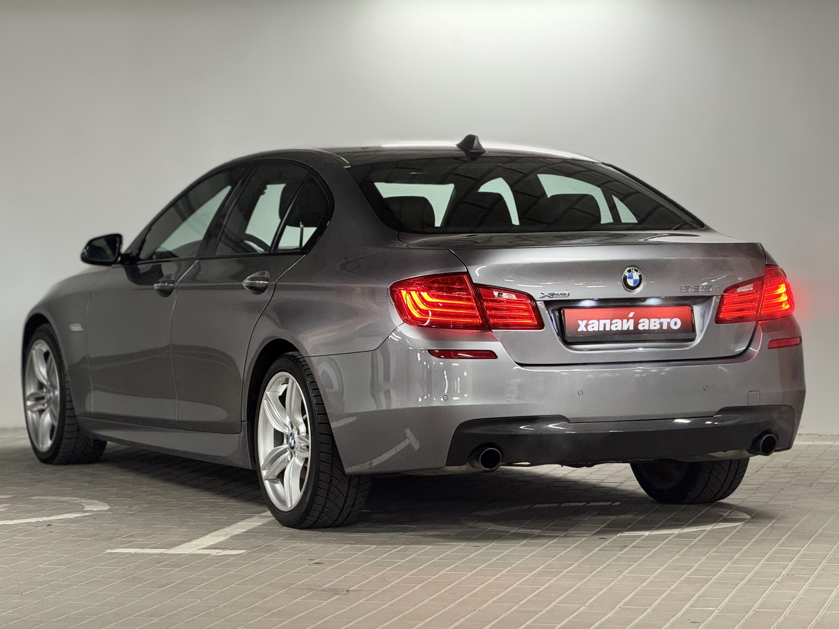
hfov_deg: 16.4
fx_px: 2908
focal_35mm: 120
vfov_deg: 12.3
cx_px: 420
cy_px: 314
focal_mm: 15.66
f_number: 2.8
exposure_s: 1/50
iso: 320
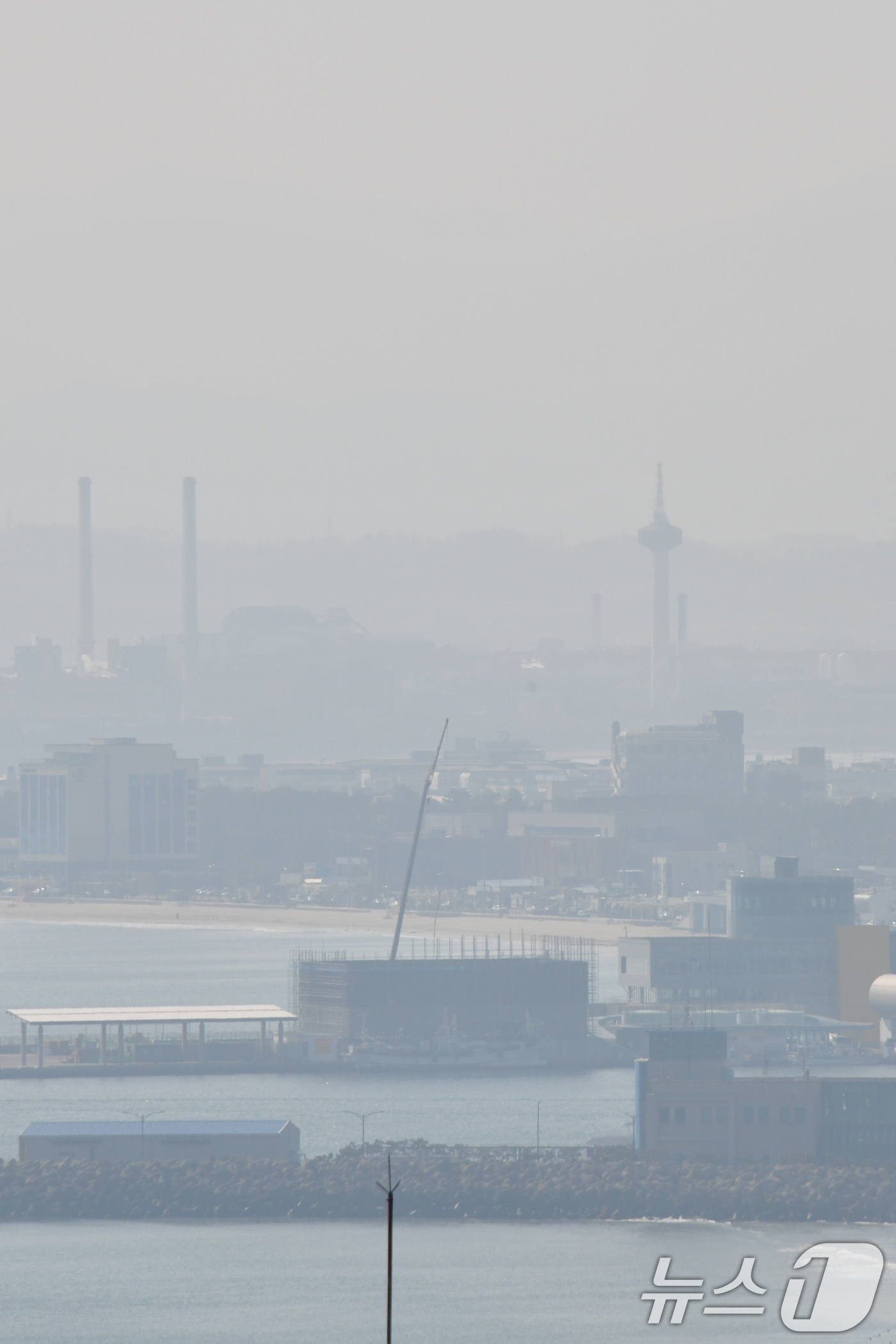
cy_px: 672
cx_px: 448
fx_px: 11199
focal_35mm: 300
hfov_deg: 4.6
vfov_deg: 6.9
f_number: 18
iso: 640
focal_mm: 300
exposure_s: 1/1000
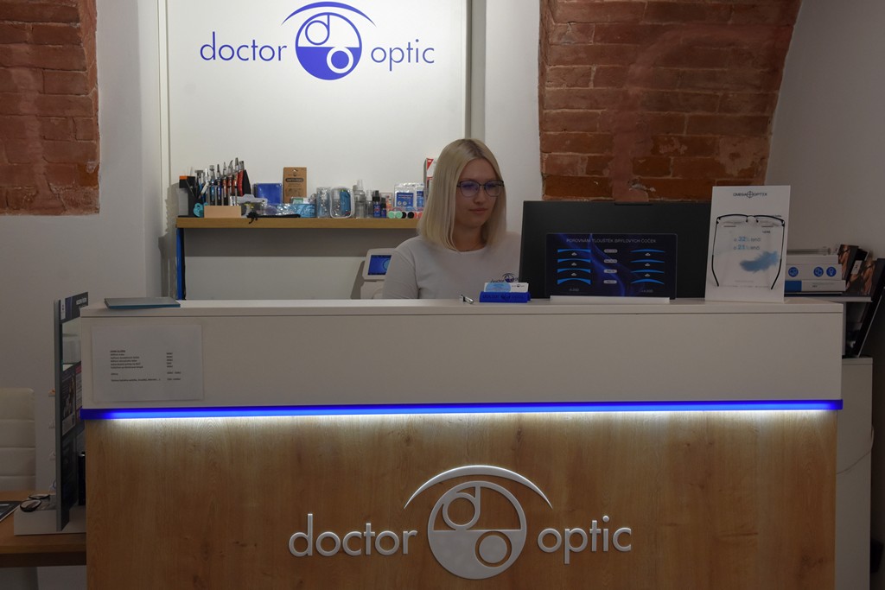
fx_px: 1180
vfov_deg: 28.1
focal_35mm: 48
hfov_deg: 41.1
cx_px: 442
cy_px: 295
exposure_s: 1/200
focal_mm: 32
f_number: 7.1
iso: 800
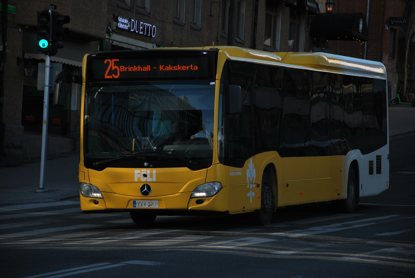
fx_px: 1818
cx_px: 208
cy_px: 139
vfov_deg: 8.7
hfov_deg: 13.0
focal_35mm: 158
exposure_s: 1/500
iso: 200
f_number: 5.6
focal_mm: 105
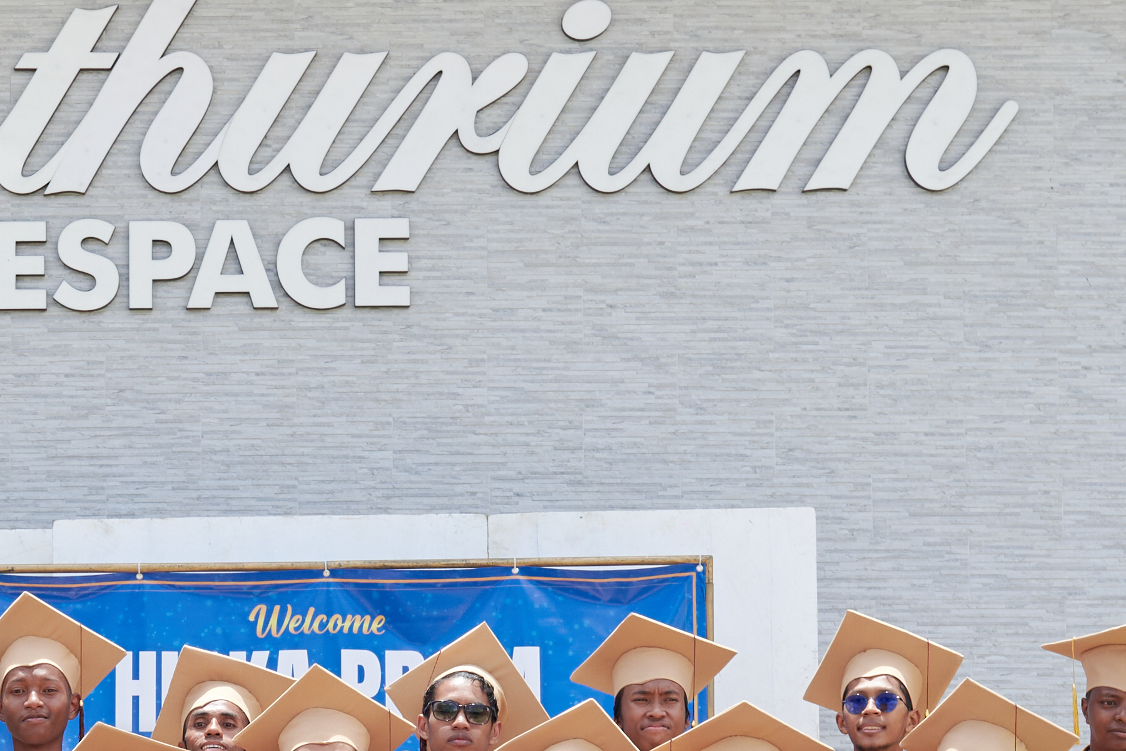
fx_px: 3660
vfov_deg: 11.4
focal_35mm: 117
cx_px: 203
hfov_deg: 17.3
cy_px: 973
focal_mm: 35
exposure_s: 1/250
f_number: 9
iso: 250
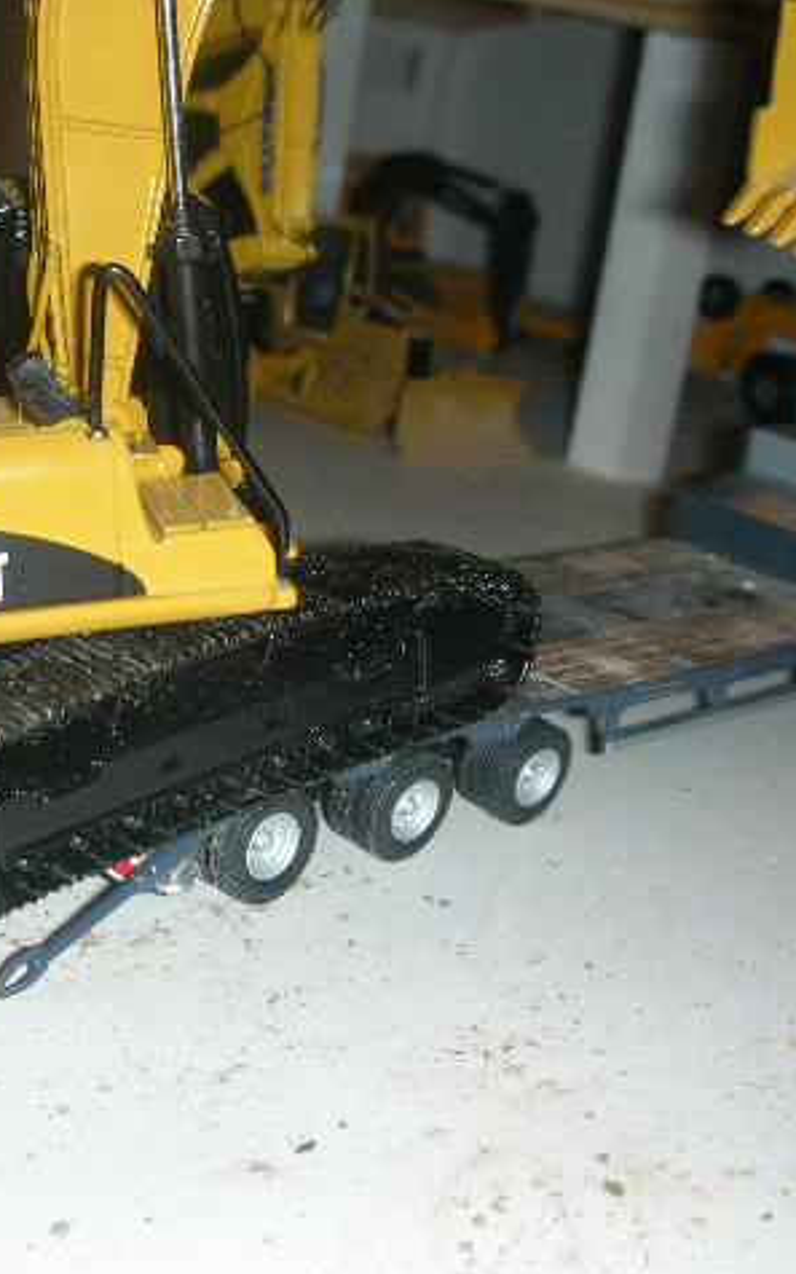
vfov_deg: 40.3
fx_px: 1735
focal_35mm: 50
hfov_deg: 25.5
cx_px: 177
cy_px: 638
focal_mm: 5.8
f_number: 3
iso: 50
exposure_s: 1/60.1
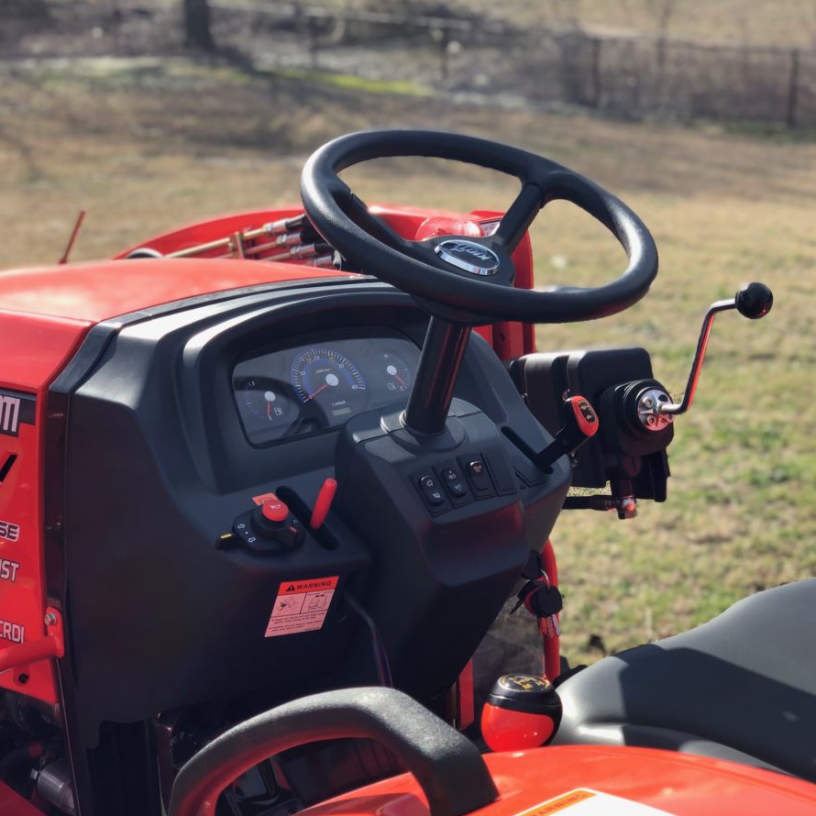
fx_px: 1654
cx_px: 458
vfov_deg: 27.7
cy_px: 408
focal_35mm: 62
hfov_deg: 27.7
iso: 16
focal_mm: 6
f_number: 2.4
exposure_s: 1/585
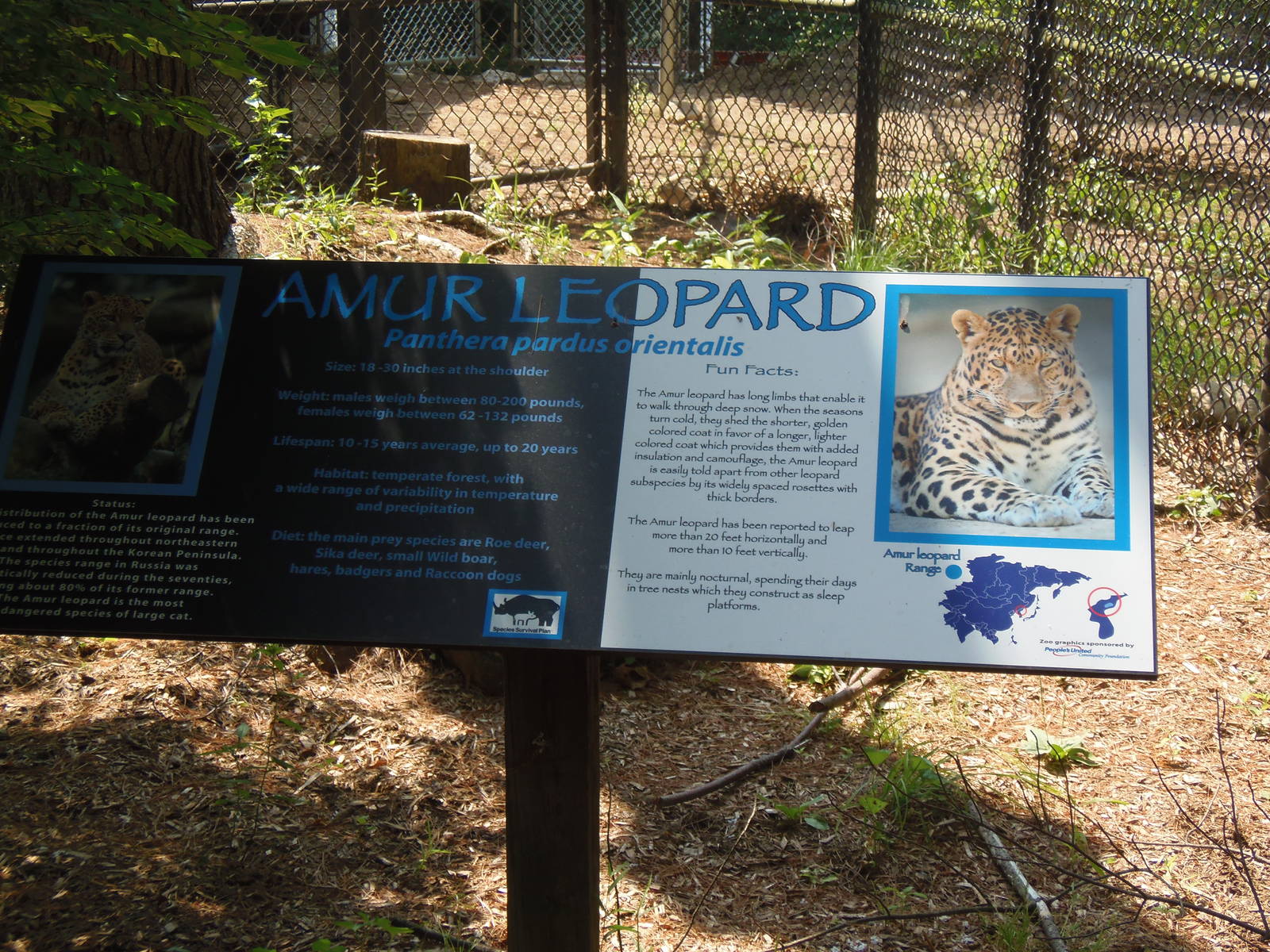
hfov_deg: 30.7
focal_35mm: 63
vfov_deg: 23.3
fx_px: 2311
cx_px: 635
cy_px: 476
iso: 64
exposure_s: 1/200
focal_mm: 11.7
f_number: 4
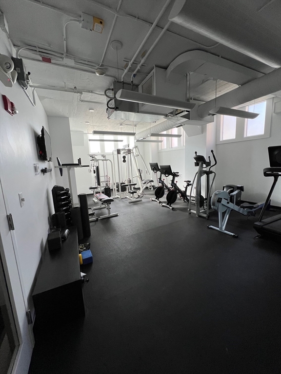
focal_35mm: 13
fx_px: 141
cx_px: 140
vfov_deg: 106.2
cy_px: 187
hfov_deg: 89.9
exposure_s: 1/99
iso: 80
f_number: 1.8
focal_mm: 1.57
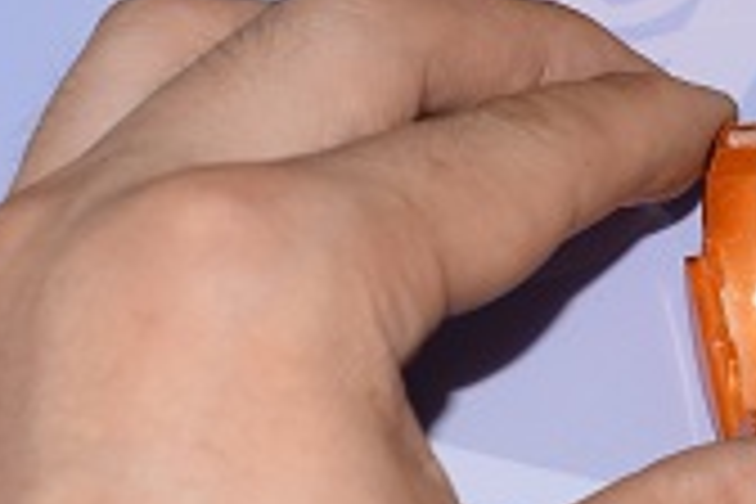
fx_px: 3481
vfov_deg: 8.3
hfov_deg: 12.1
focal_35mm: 166
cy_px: 382
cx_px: 891
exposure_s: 1/60
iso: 100
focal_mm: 31
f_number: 8
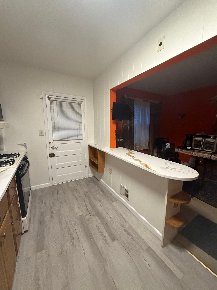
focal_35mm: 14
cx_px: 108
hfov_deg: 85.7
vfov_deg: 102.1
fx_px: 117
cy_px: 145
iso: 640
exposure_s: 1/60
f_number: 2.2
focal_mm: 2.22
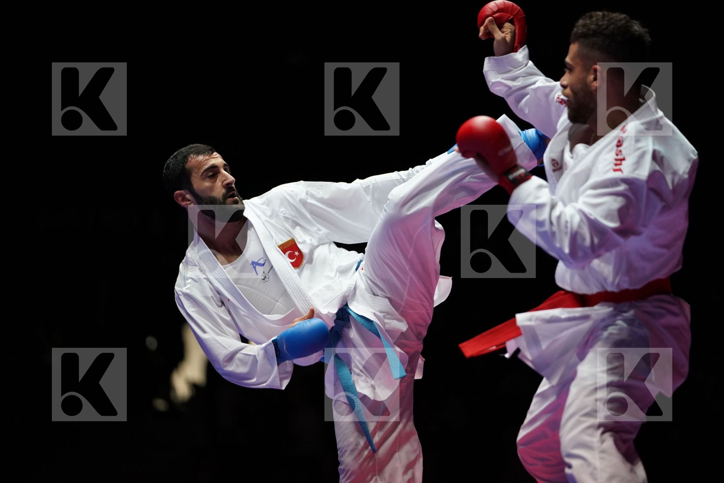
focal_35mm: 178
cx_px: 362
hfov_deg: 11.5
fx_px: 3579
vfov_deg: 7.7
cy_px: 242
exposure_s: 1/1000
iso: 3200
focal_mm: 178
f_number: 2.8
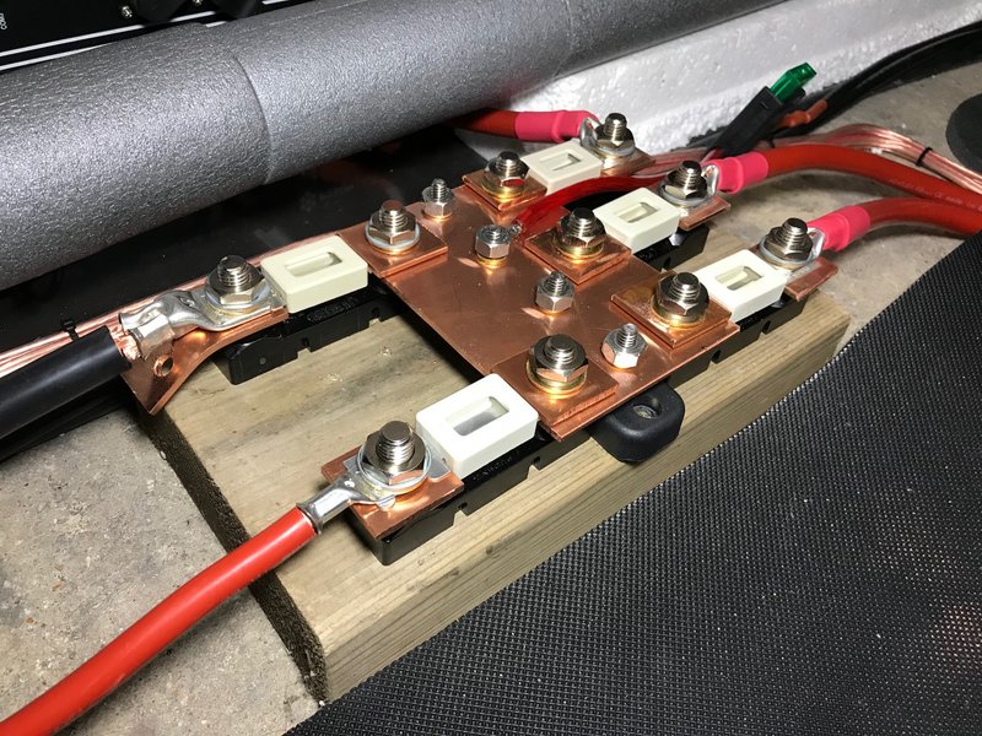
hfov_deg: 63.4
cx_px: 491
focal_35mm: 28
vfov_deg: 49.7
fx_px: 794
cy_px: 368
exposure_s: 1/33
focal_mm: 3.99
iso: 40
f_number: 1.8
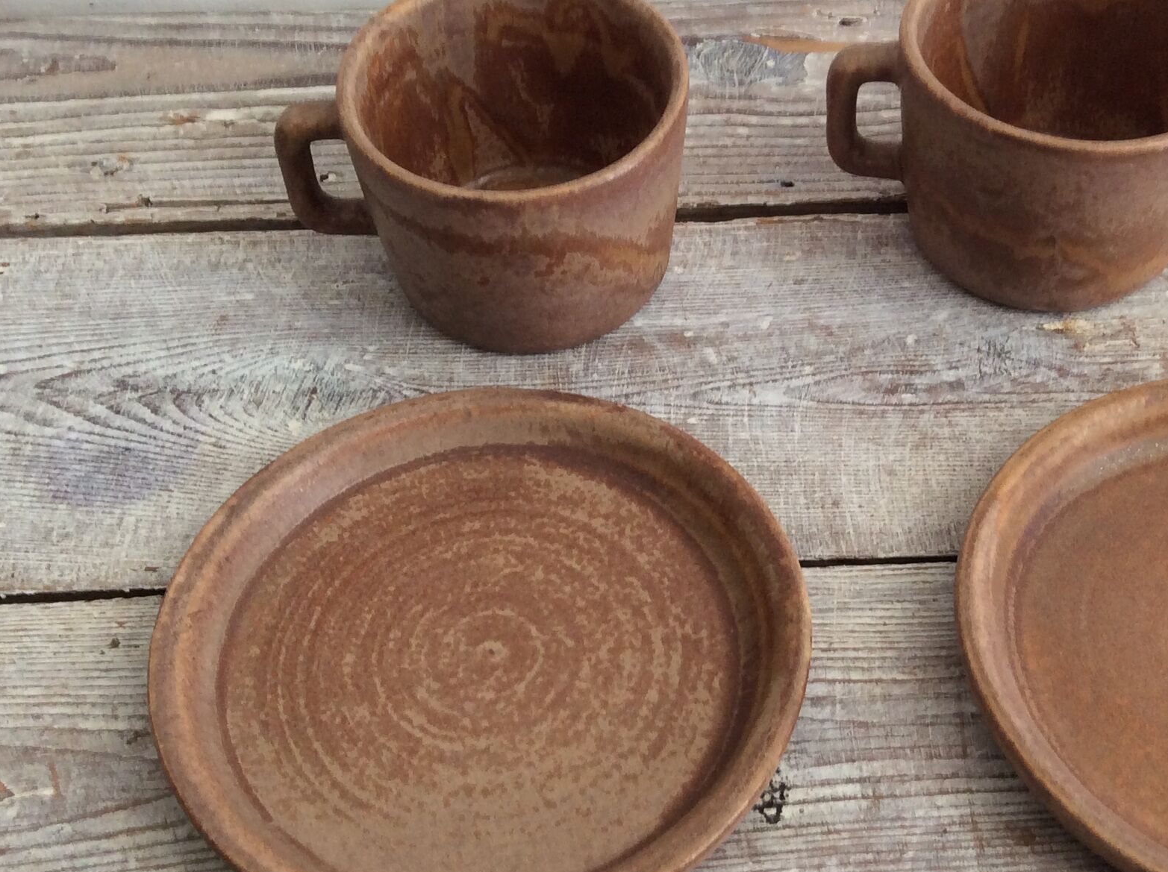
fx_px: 1786
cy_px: 436
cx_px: 713
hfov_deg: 36.1
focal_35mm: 53
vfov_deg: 27.5
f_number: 2.4
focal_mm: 3.3
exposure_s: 1/25
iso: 64
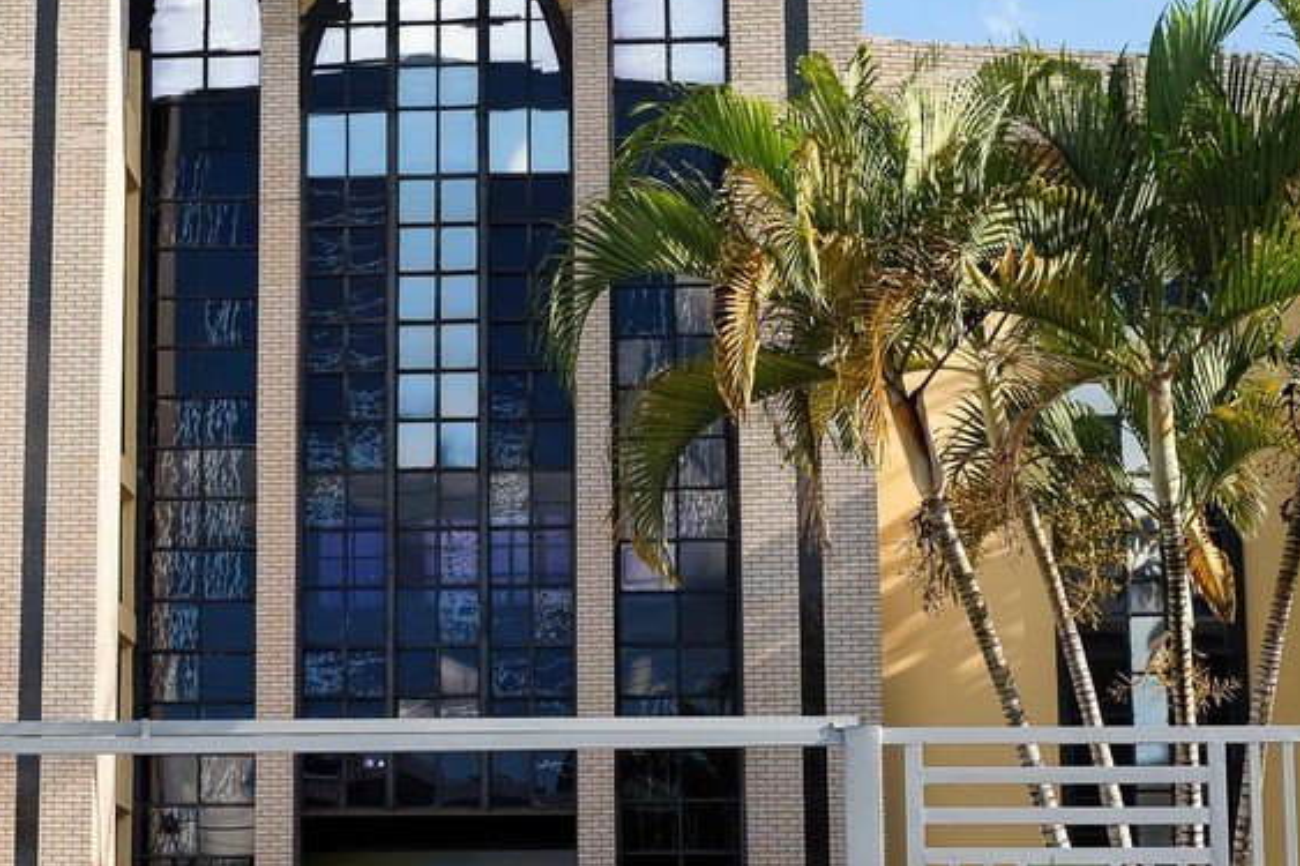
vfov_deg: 16.8
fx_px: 2924
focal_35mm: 81
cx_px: 356
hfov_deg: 24.8
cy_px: 557
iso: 200
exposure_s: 1/250
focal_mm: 25.4
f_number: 7.1
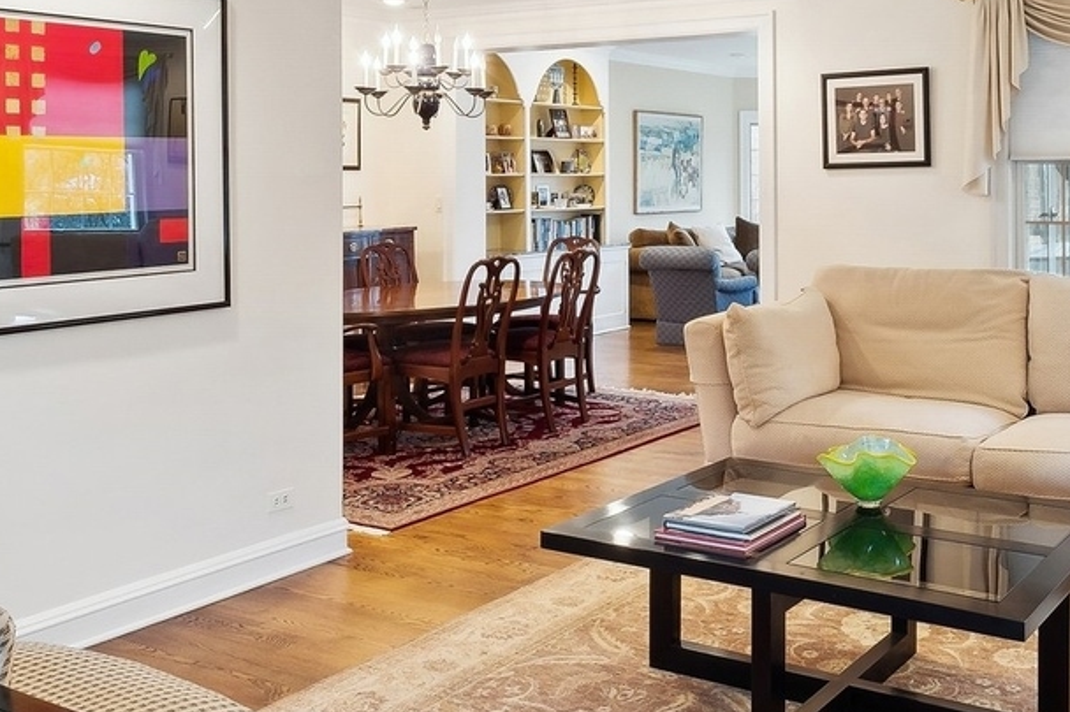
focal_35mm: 40
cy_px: 135
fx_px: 1188
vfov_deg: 32.4
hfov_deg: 47.4
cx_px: 741
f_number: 9
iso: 200
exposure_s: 1/3.33
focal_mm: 10
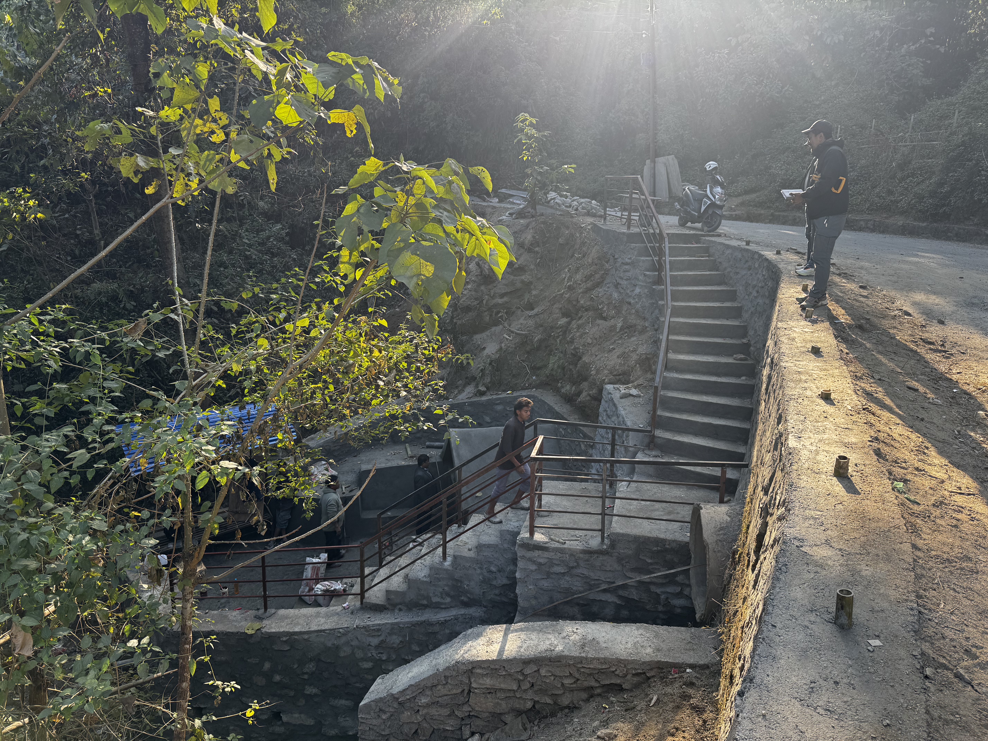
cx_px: 494
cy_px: 370
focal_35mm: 24
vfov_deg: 56.8
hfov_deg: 71.6
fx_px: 685
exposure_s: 1/350
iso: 80
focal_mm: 6.76
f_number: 1.78
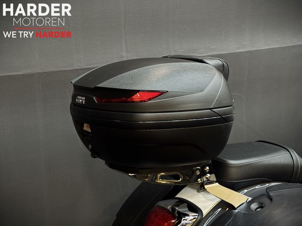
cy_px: 113
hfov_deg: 39.7
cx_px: 151
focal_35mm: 48
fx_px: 419
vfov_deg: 30.3
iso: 160
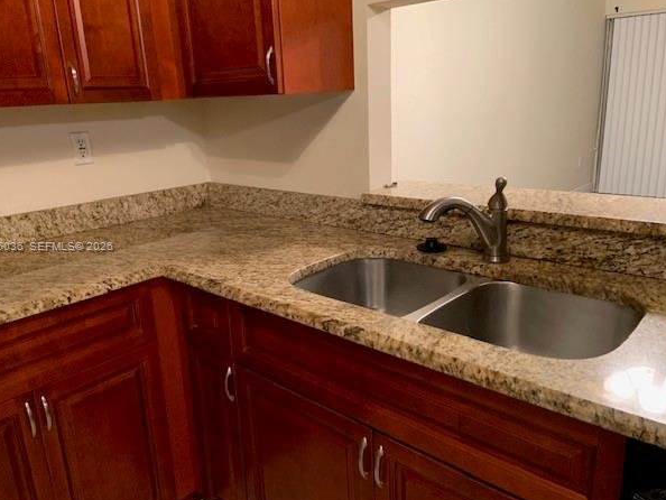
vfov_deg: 49.8
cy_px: 247
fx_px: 539
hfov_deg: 63.4
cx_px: 318
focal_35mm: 28
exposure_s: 1/40
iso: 400
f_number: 1.8
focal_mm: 4.25
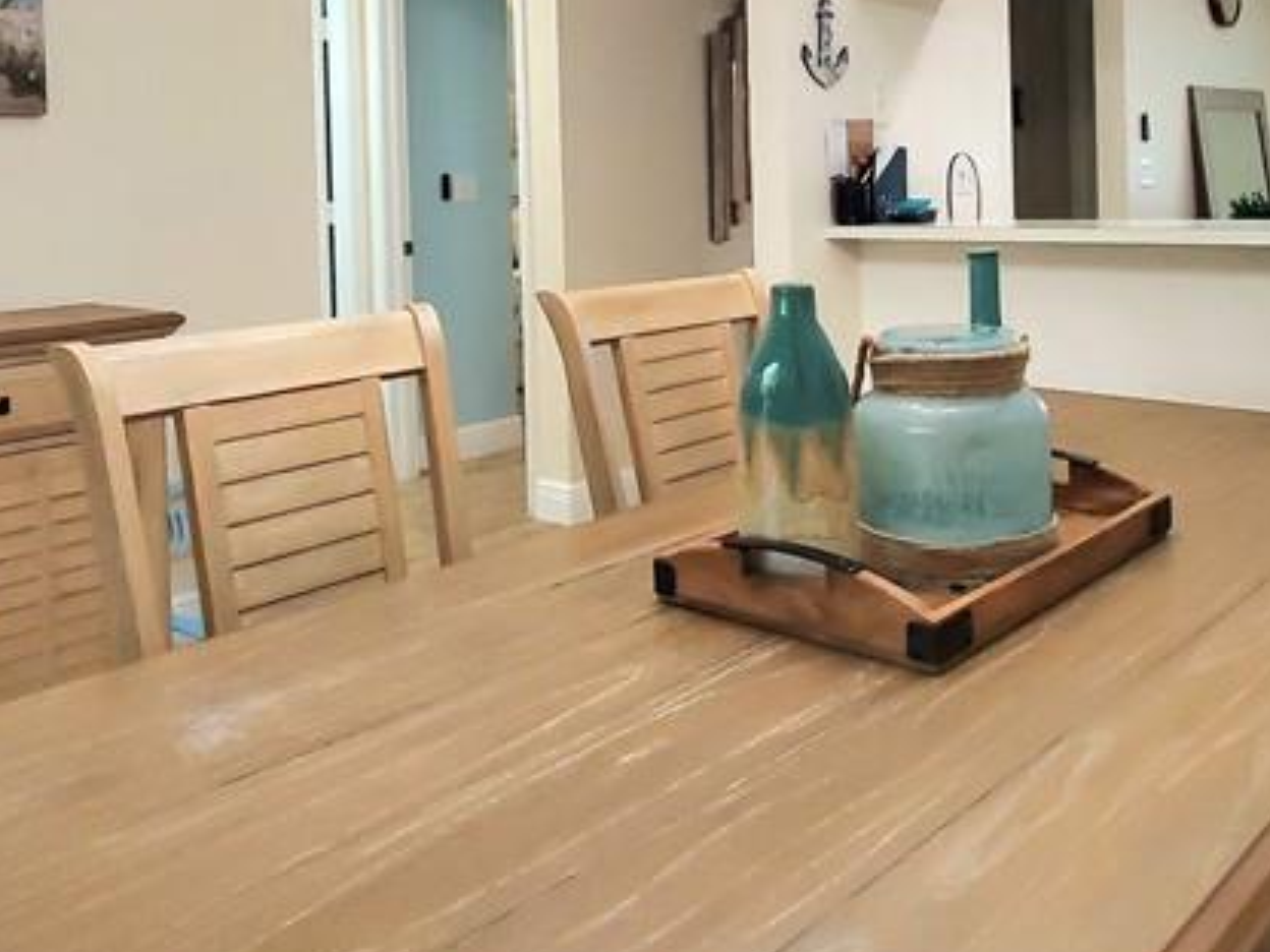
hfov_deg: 56.5
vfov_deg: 41.9
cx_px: 751
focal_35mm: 32
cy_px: 168
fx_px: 1174
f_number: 2.2
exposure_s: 1/60.2
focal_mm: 1.8
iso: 200
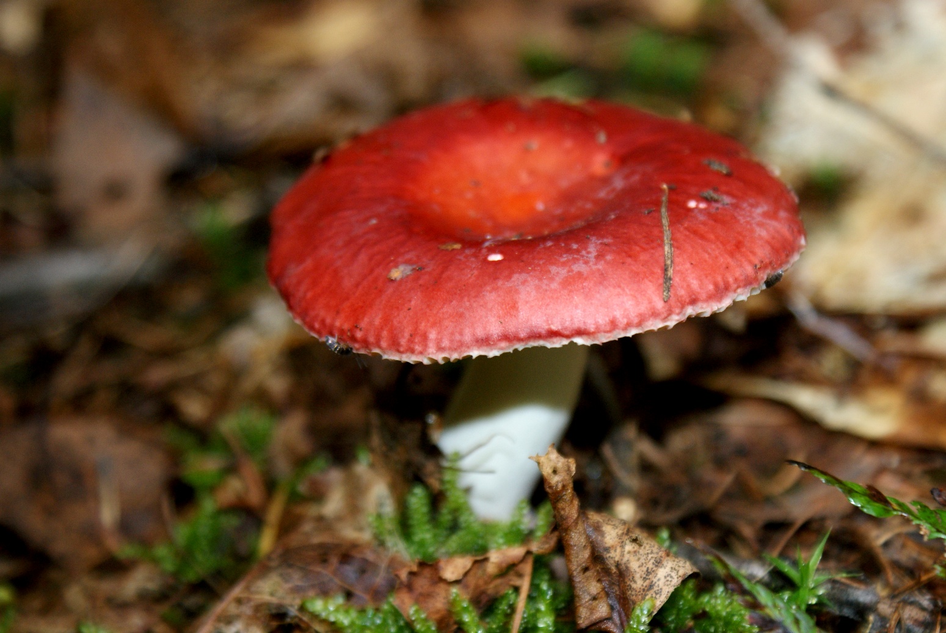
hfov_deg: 22.6
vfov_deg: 15.2
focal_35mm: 90
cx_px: 473
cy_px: 316
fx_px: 2368
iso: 400
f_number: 6.3
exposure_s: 1/100
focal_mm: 60
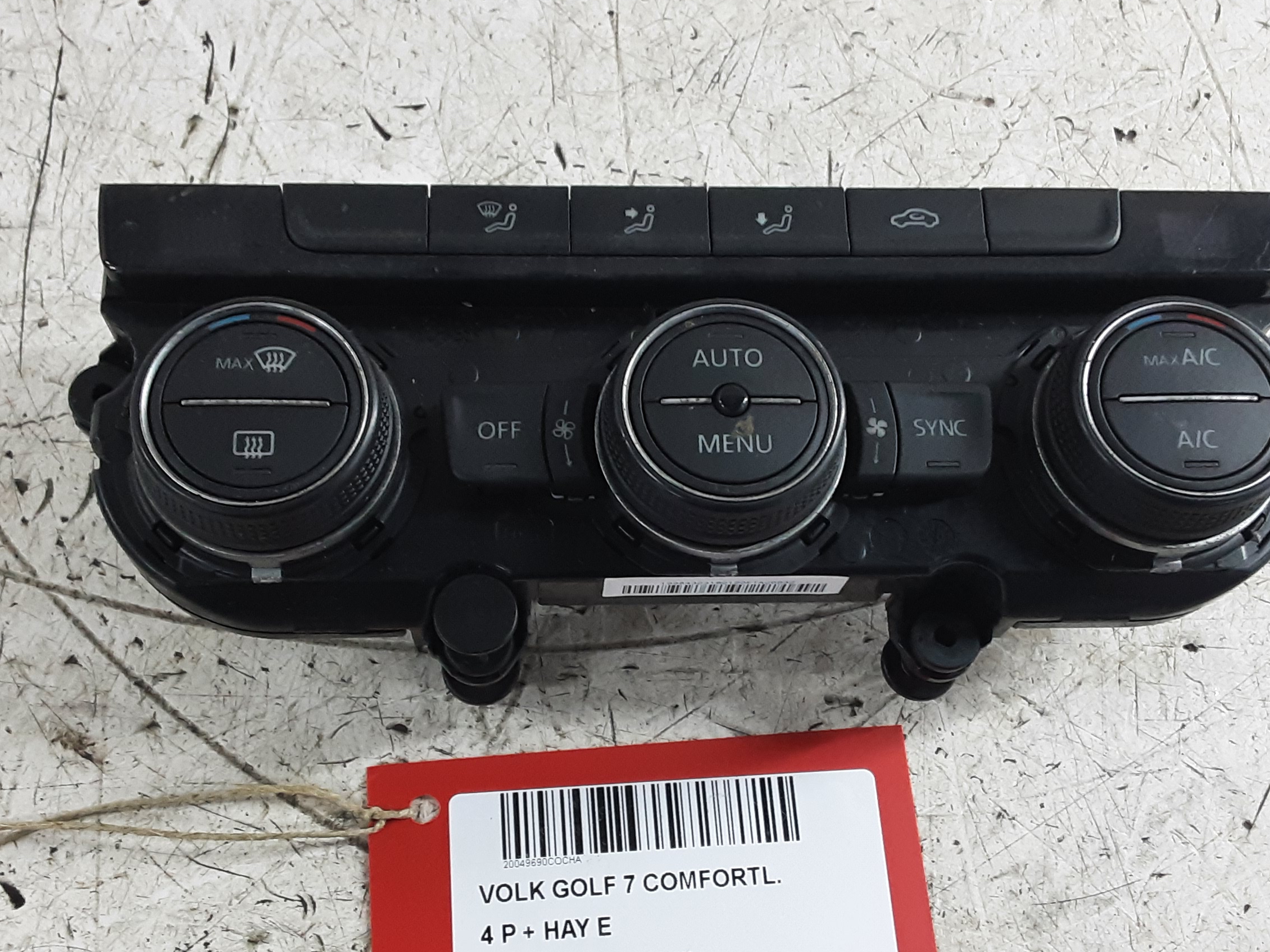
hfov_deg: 47.9
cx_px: 629
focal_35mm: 39
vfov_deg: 36.7
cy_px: 563
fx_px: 1431
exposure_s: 1/33
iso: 160
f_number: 1.9
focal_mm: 2.91
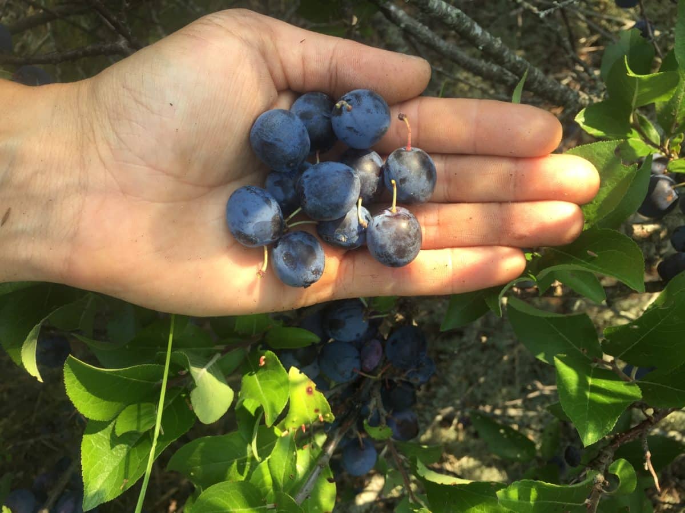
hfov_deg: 61.7
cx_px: 342
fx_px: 574
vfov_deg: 48.2
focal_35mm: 29
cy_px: 256
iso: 32
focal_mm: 4.15
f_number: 2.2
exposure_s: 1/302
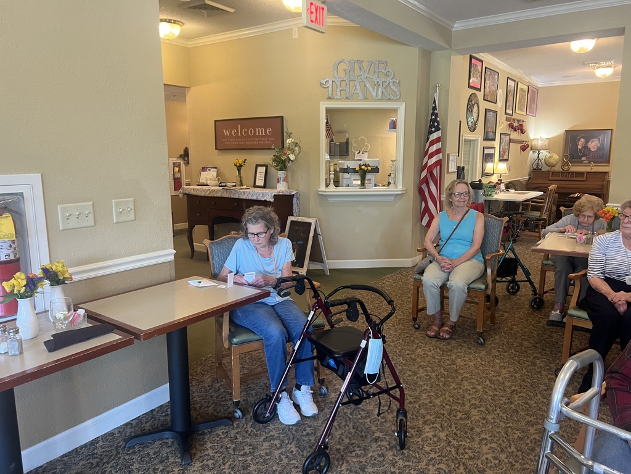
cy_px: 237
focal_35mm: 26
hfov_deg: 67.3
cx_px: 316
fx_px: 474
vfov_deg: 53.1
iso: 200
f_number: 1.5
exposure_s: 1/60
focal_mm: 5.7
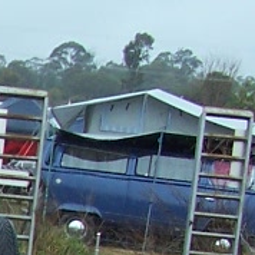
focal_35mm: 209
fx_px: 1742
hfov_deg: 7.3
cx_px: -559
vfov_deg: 8.0
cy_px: 530
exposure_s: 1/350
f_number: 2.8
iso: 80
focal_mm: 6
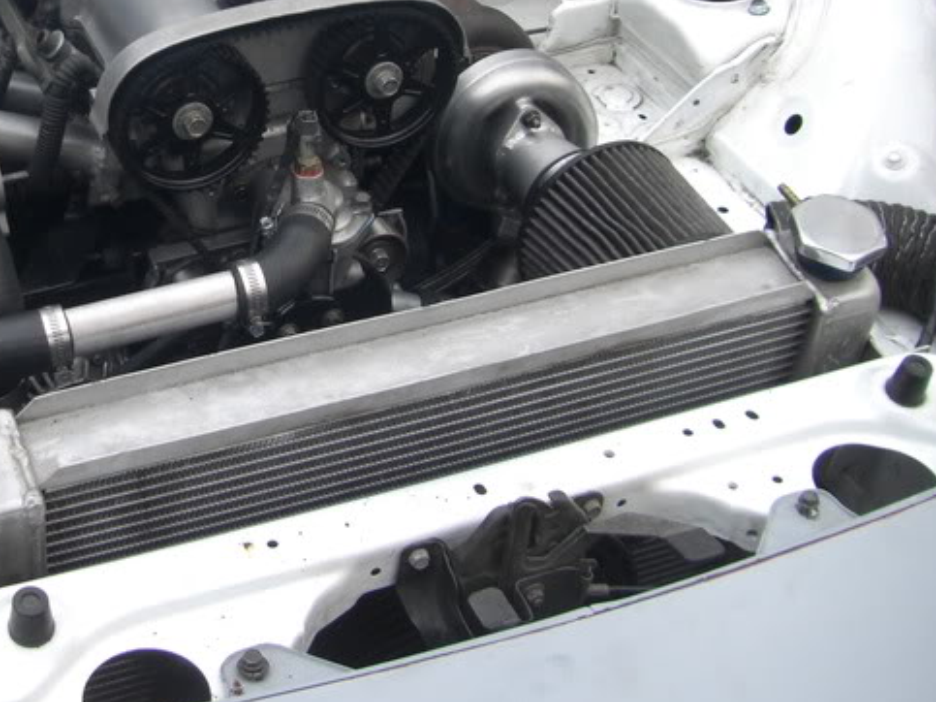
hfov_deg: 30.3
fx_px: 1703
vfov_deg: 23.1
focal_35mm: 63
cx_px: 250
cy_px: 194
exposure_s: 1/15
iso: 64
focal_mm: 6.3
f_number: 3.4
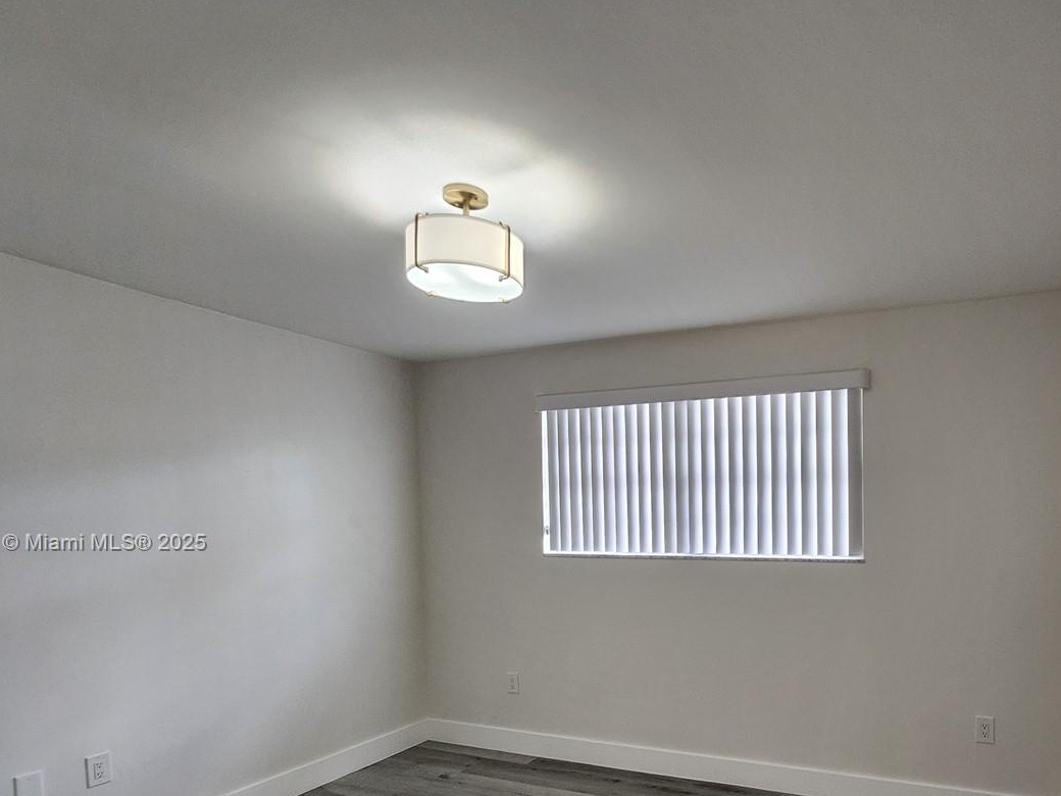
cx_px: 696
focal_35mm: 20
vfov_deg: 63.9
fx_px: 613
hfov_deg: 79.4
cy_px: 544
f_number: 2.2
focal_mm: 1.7
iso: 100
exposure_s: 1/60
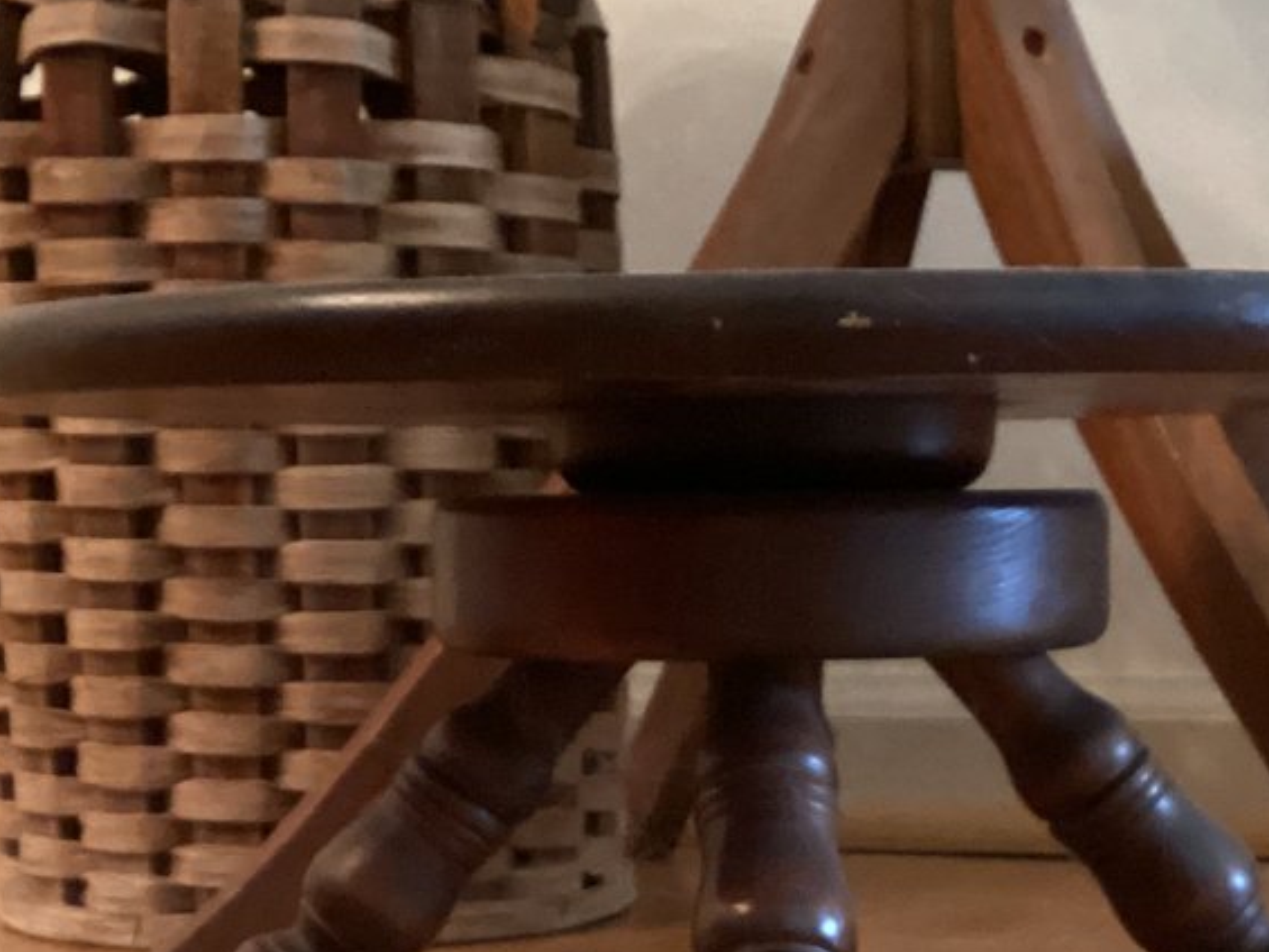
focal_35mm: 83
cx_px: 715
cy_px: 980
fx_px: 3043
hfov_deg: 23.5
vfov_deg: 17.3
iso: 640
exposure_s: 1/25
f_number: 2.4
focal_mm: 3.3
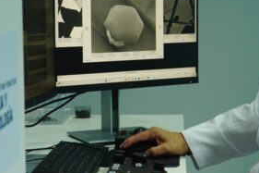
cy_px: 60
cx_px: 125
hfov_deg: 21.6
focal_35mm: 94
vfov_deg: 14.5
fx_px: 678
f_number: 4
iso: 200
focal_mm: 23
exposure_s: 1/50
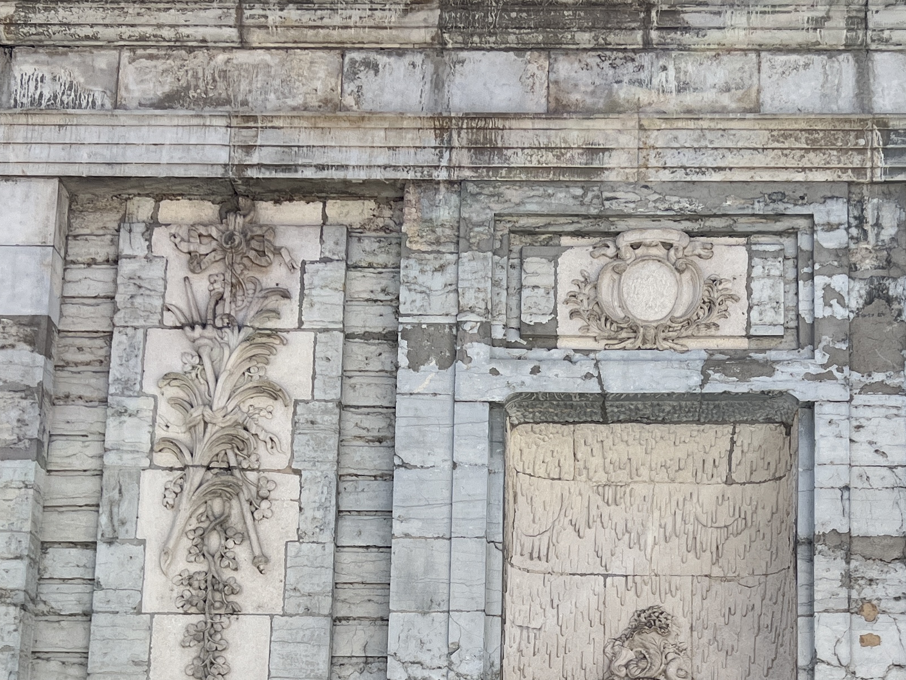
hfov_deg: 29.6
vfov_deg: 21.6
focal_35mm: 65
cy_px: 708
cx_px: 603
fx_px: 1701
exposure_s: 1/1779
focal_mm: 5.7
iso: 50
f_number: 1.5
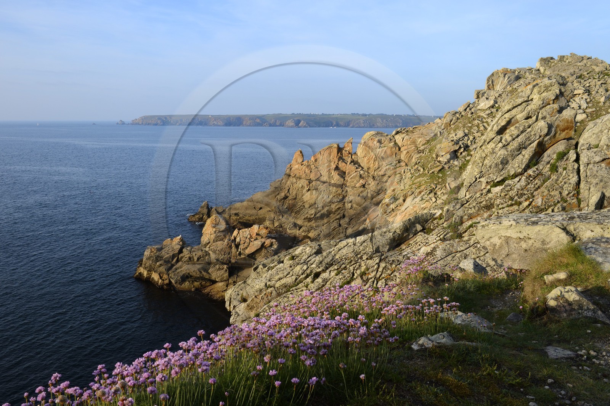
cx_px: 305
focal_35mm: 28
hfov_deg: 65.5
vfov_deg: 46.4
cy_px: 203
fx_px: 474
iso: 200
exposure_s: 1/60
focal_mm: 28
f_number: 16
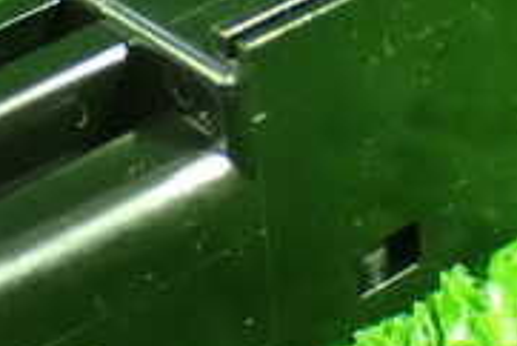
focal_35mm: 162
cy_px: -46
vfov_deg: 8.4
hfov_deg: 12.7
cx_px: 300
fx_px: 2328
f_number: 3.1
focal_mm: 8.4
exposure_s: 1/10
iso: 1600
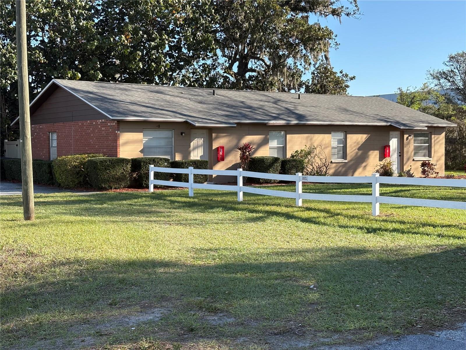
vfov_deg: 28.0
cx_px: 233
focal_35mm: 52
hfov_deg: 36.8
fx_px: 700
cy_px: 175
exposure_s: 1/1082
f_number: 1.6
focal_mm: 5.96
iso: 40
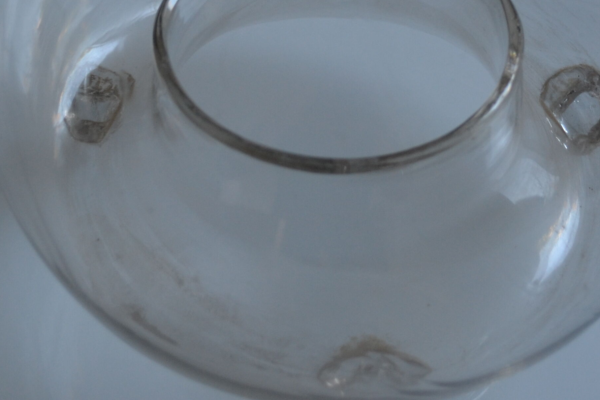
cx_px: 351
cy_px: -19
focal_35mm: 114
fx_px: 1900
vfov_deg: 11.9
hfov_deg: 17.9
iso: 400
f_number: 4.5
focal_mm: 30
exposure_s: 1/60
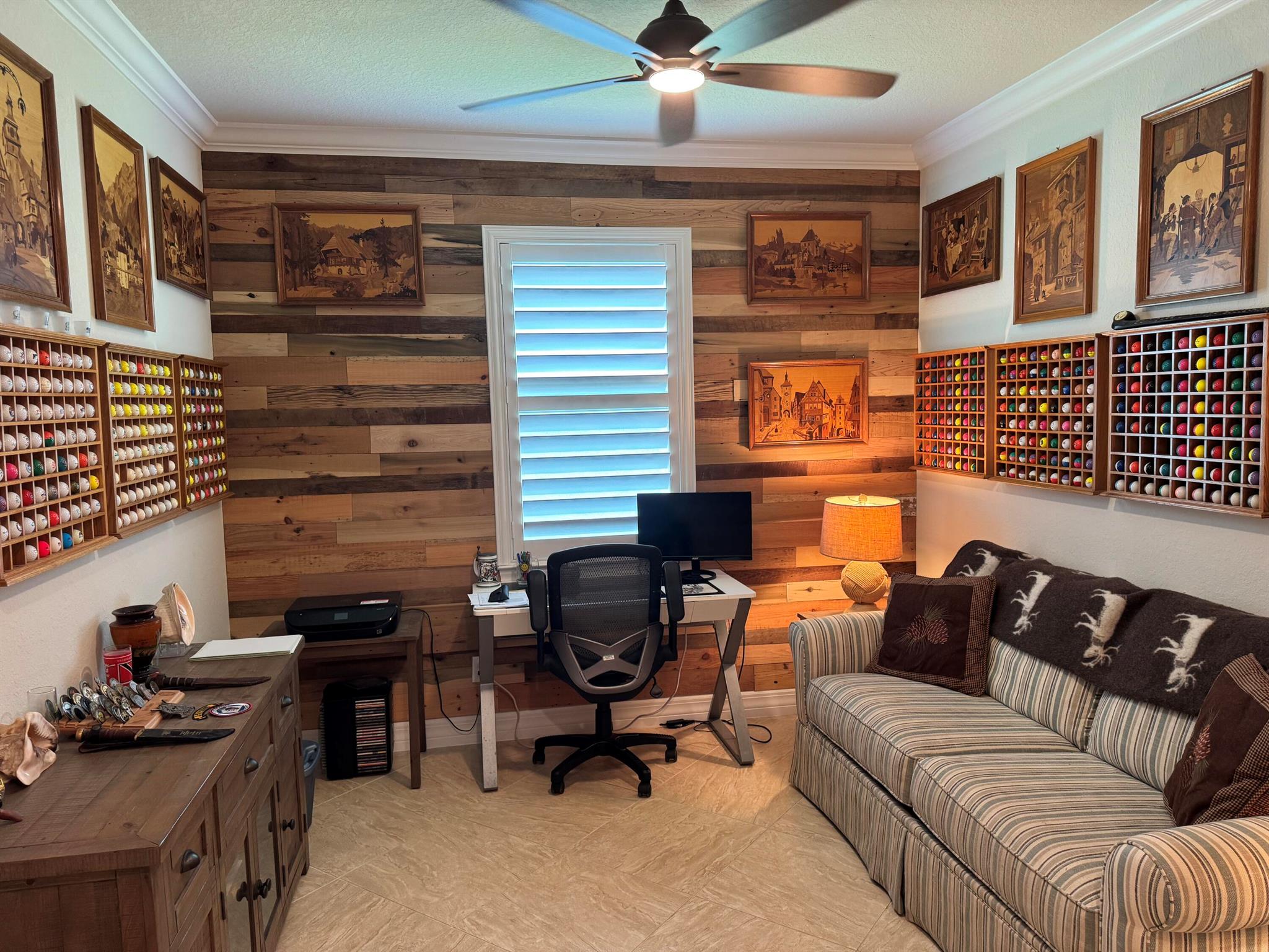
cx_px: 634
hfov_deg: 71.6
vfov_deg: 56.8
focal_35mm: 24
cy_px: 476
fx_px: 880
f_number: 1.78
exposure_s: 1/60
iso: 250
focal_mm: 6.76
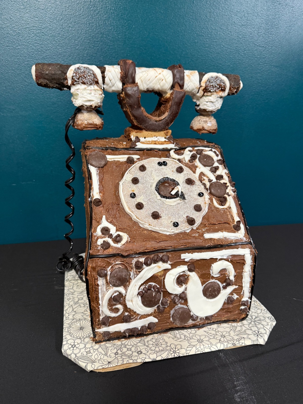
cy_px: 202
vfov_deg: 71.6
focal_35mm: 24
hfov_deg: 56.8
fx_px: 280
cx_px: 152
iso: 320
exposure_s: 1/60
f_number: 1.78
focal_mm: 6.76
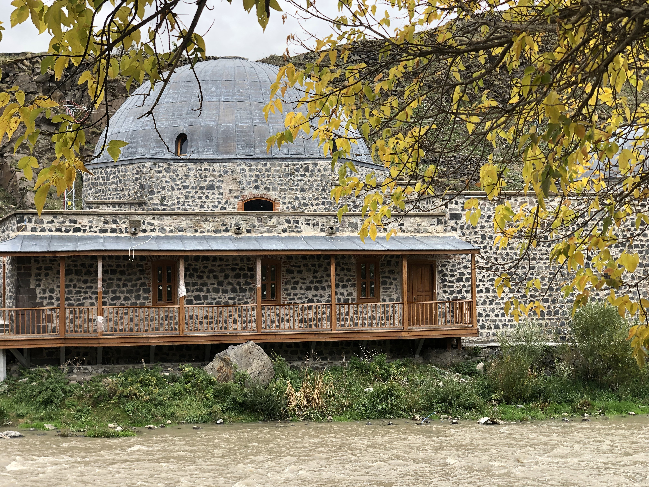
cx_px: 324
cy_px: 244
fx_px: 975
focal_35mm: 52
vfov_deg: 28.0
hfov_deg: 36.8
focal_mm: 6
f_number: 2.4
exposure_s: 1/120
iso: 16
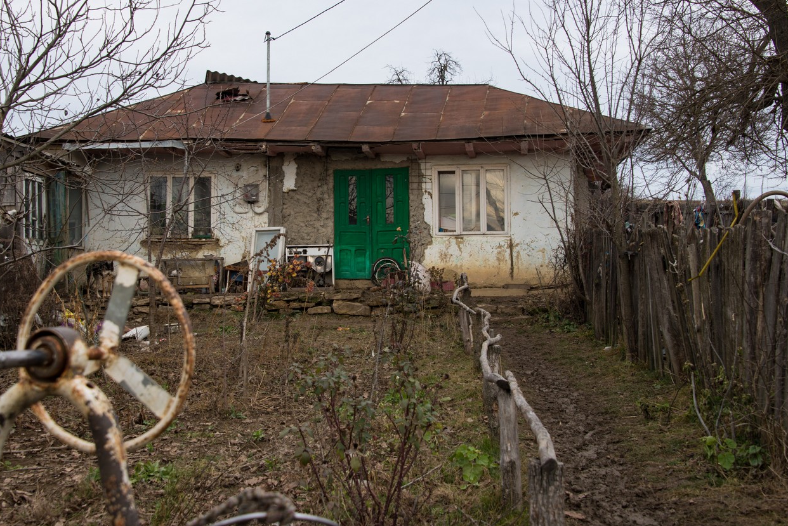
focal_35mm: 52
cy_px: 223
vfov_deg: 26.0
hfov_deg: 38.1
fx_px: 1139
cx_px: 357
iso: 250
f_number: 8
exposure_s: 1/125
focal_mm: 45
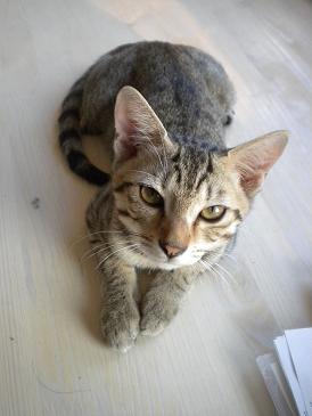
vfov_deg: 45.8
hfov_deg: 35.2
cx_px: 156
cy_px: 208
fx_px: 492
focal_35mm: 41
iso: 400
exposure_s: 1/141
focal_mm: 7.4
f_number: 3.5
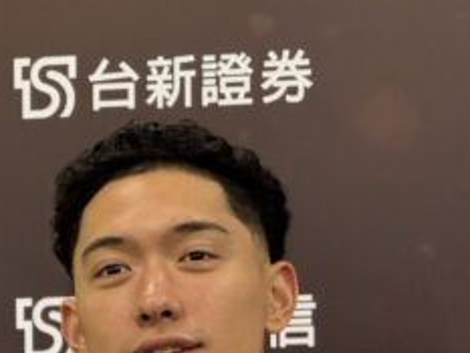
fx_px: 4469
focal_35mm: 329
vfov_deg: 4.5
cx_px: 165
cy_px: 474
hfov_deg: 6.0
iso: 400
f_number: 2.8
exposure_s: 1/60
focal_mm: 15.66
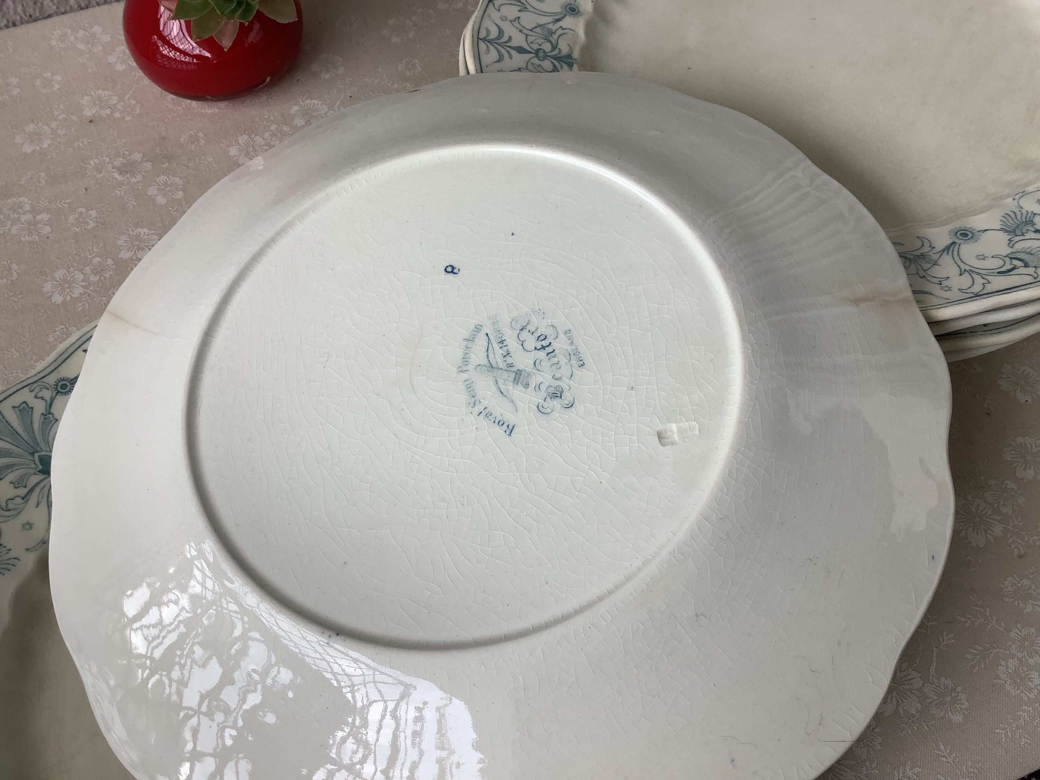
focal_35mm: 31
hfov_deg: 58.4
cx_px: 520
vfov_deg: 45.4
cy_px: 390
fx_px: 931
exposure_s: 1/120
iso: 32
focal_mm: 3.3
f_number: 2.4
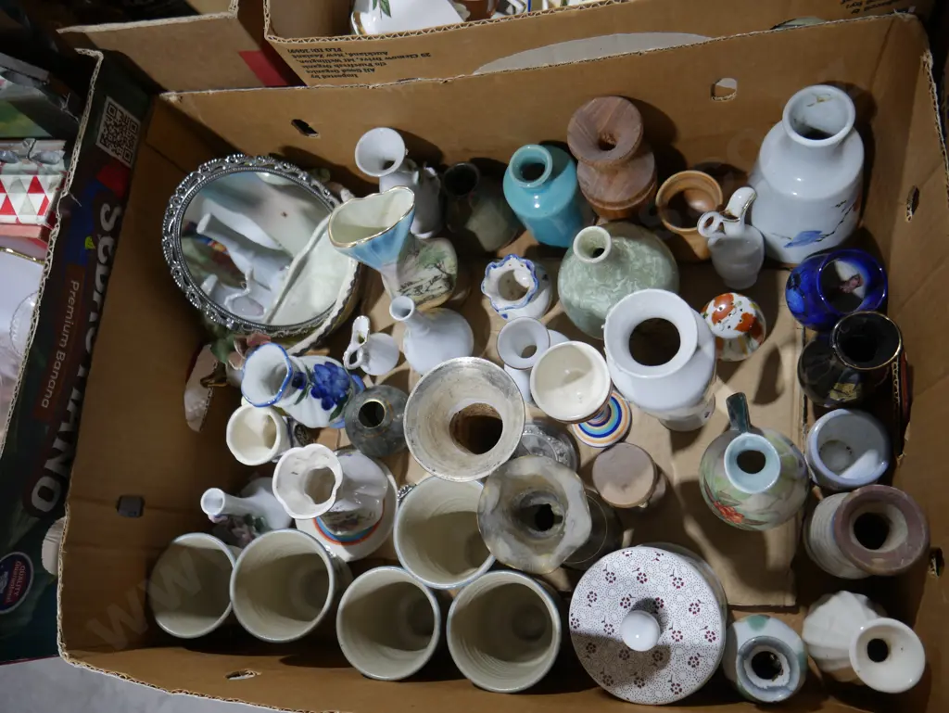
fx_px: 768
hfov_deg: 63.4
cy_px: 356
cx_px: 474
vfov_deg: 49.8
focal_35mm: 28
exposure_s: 1/60
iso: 200
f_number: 3.5
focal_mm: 14
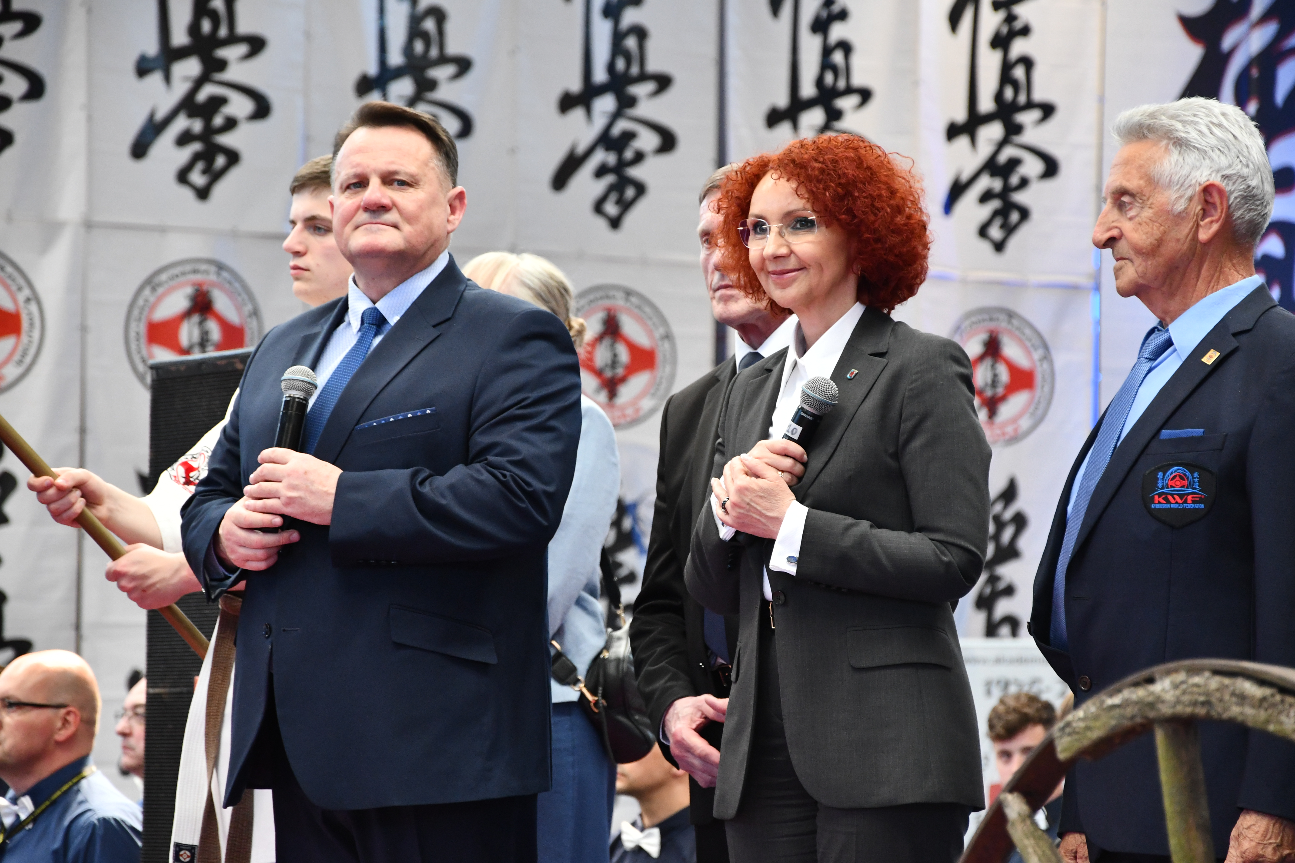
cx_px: 648
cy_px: 432
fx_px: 5647
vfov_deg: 8.7
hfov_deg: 13.1
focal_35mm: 157
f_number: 5.6
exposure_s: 1/160
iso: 1600
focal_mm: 105
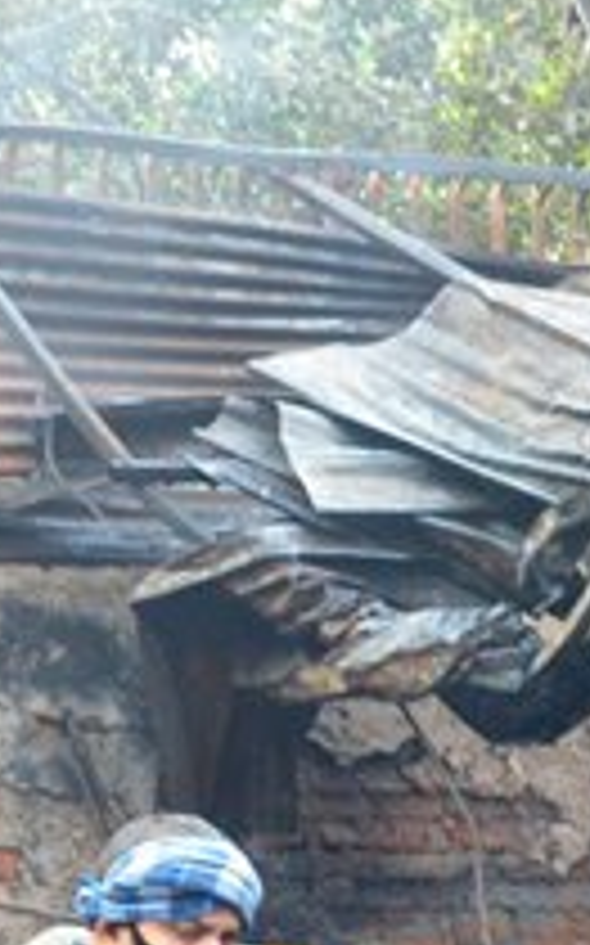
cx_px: 144
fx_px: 4199
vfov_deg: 12.6
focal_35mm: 163
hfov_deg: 8.0
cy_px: 1107
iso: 1800
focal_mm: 28
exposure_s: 1/160
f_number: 7.1
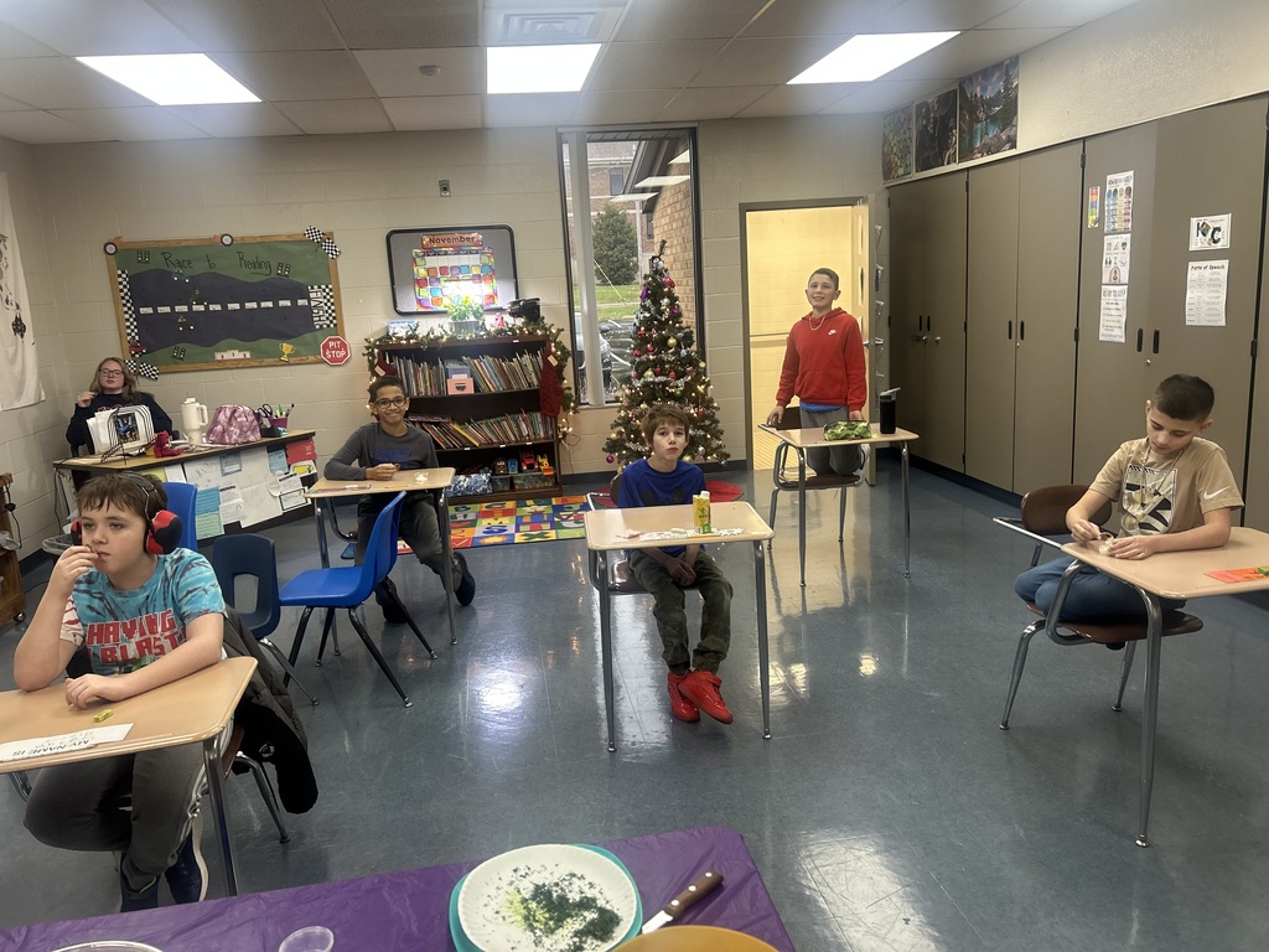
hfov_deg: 67.3
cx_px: 634
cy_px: 476
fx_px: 953
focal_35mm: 26
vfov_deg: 53.1
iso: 125
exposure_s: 1/60
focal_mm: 5.7
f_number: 1.5
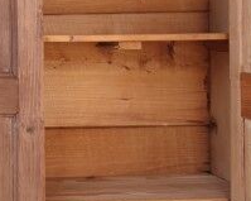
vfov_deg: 15.1
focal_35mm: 102
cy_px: 66
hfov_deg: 18.5
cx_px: 20
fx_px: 757
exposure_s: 1/110
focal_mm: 4.32
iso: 50
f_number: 2.4
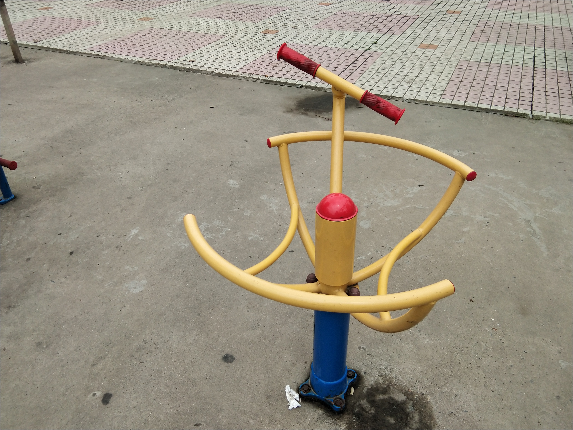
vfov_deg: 45.4
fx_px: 513
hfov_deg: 58.4
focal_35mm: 31
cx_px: 286
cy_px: 215
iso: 50
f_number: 2.2
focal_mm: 3.69
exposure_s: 1/817
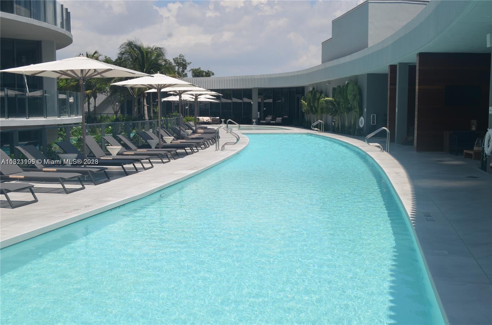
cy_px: 162
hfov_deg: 46.5
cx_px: 246
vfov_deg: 31.7
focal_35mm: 42
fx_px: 573
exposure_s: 1/250
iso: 100
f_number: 10
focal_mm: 28
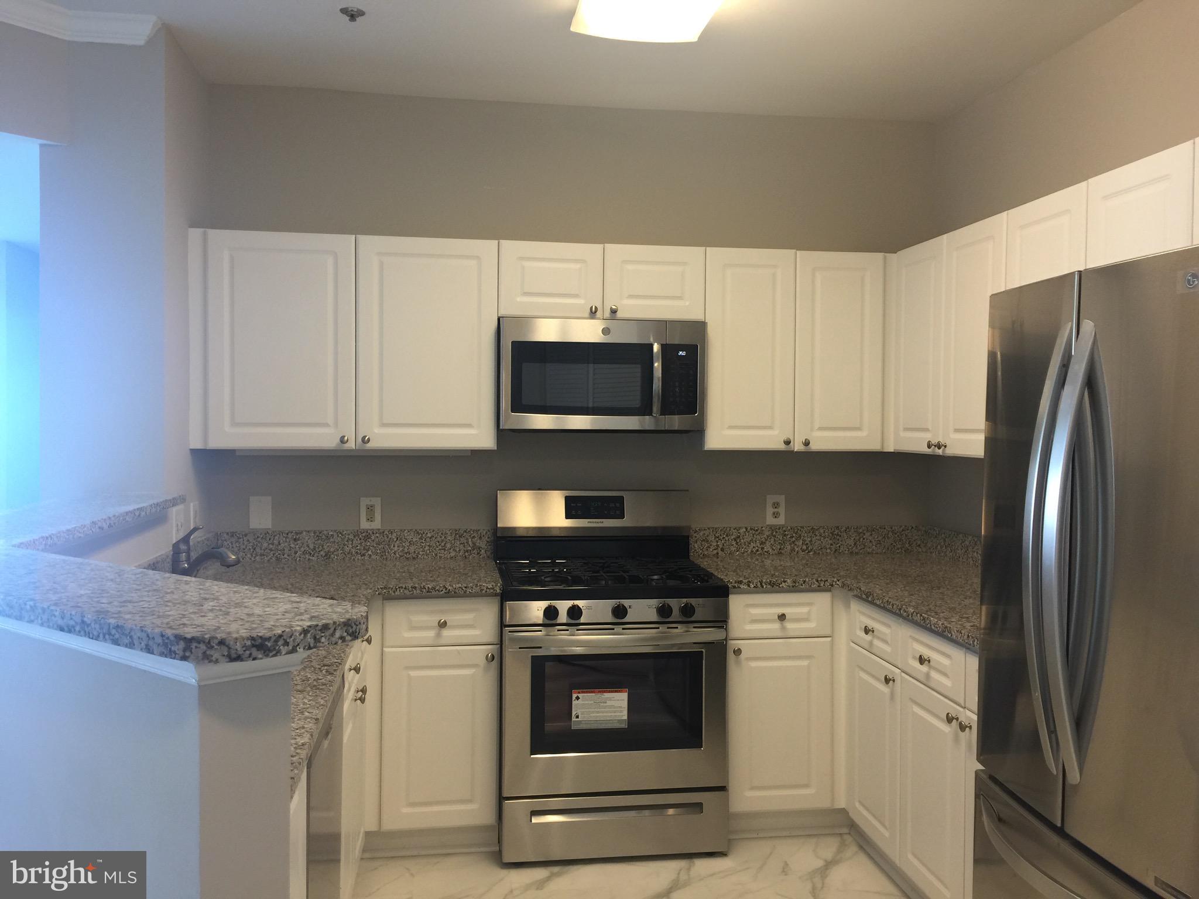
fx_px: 1004
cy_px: 450
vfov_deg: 48.2
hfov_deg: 61.7
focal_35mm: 29
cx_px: 600
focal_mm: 4.15
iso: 32
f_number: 2.2
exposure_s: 1/15
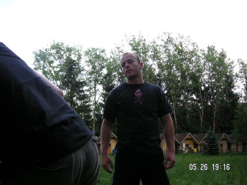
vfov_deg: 38.7
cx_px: 124
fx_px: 264
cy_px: 92
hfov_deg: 50.1
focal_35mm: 37
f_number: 2.8
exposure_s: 1/60
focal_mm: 6.1
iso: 50
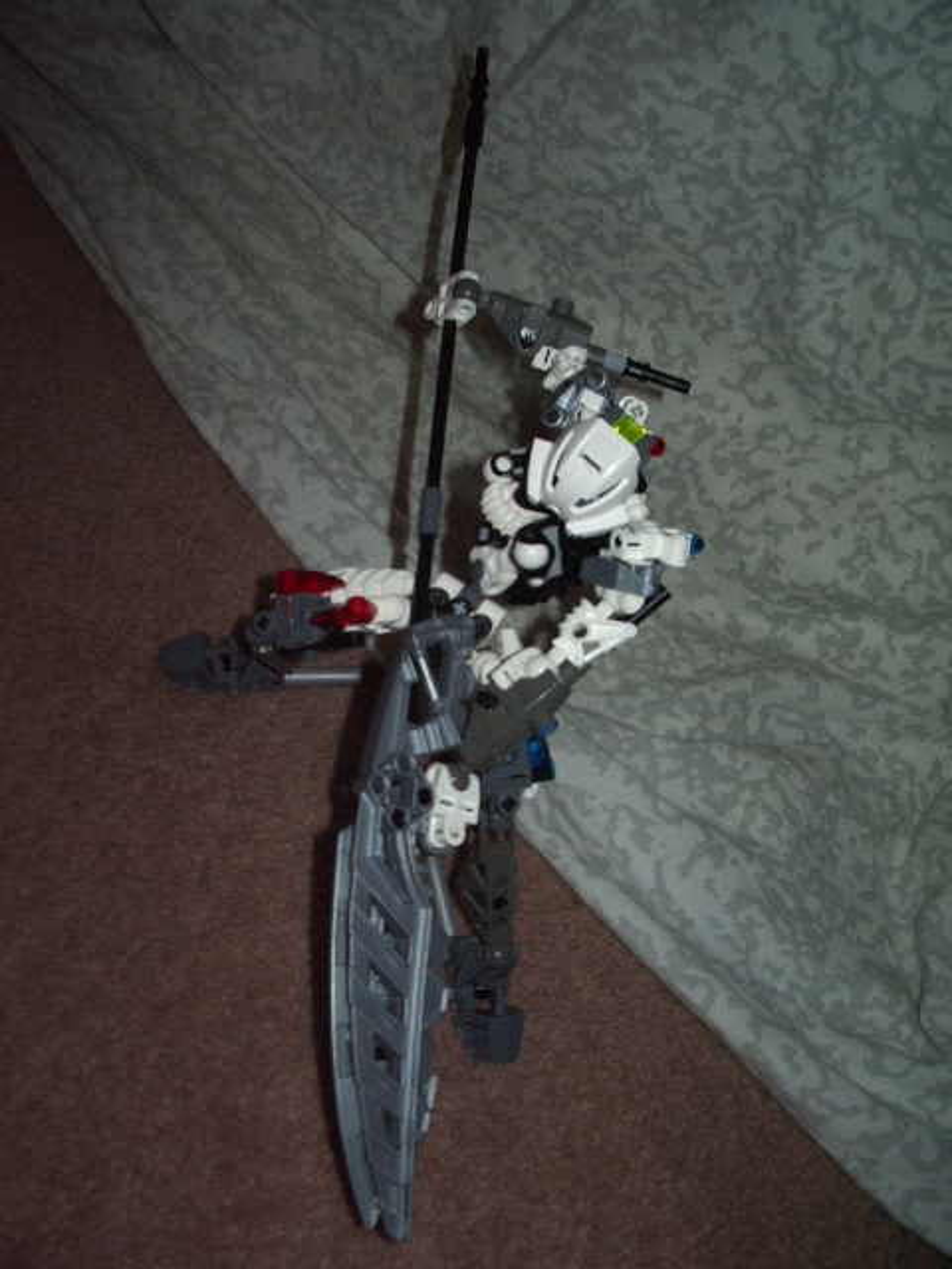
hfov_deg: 40.7
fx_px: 1283
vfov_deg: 52.6
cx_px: 476
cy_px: 634
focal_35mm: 35
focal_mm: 5.8
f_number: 4.3
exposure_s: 1/40
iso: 100
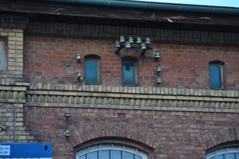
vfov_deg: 13.0
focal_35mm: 105
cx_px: 120
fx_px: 697
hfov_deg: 19.5
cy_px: 80
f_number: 5
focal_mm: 70
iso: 2000
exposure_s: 1/640
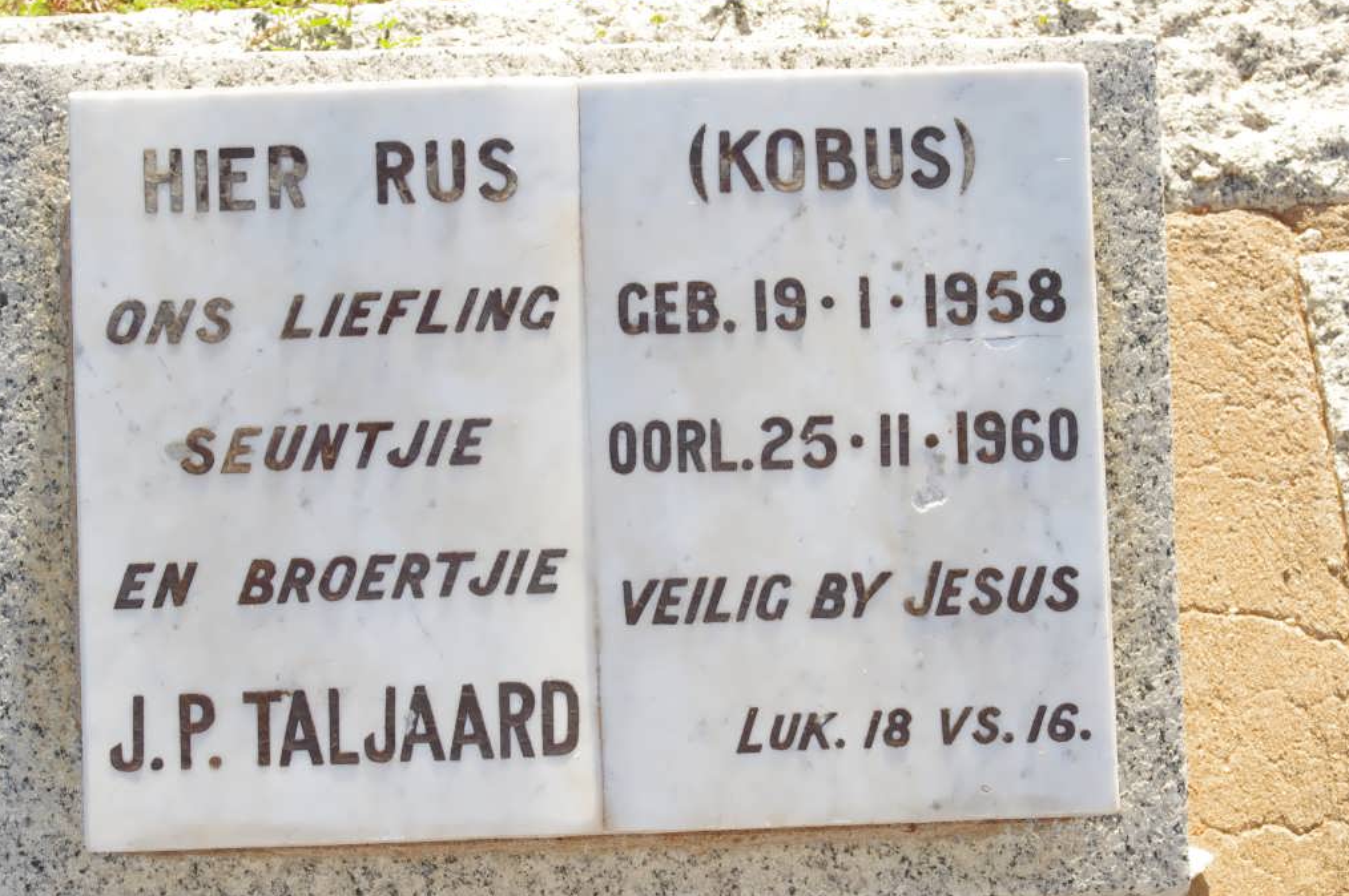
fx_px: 2658
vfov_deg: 19.1
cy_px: 493
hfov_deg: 28.5
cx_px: 667
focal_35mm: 71
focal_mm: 40
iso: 200
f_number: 11
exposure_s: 1/60
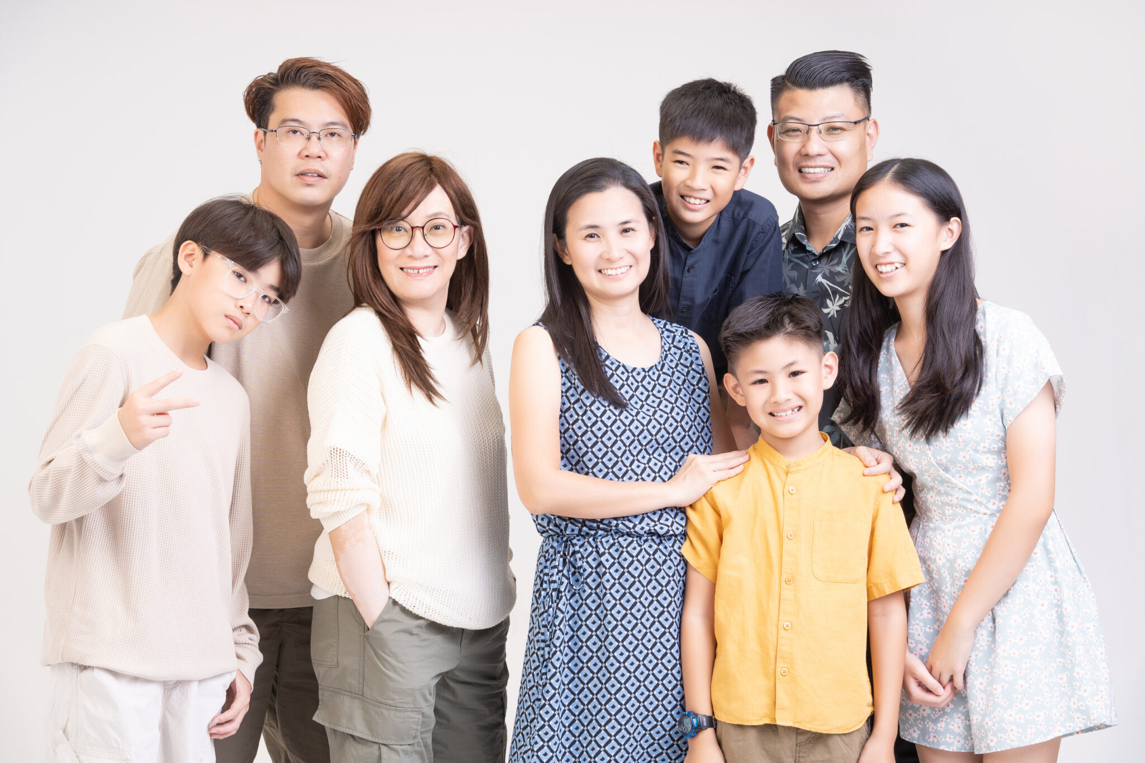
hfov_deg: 28.1
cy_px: 382
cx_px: 572
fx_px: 2290
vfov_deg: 18.9
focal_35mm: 72
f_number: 8
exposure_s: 1/125
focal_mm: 72
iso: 100
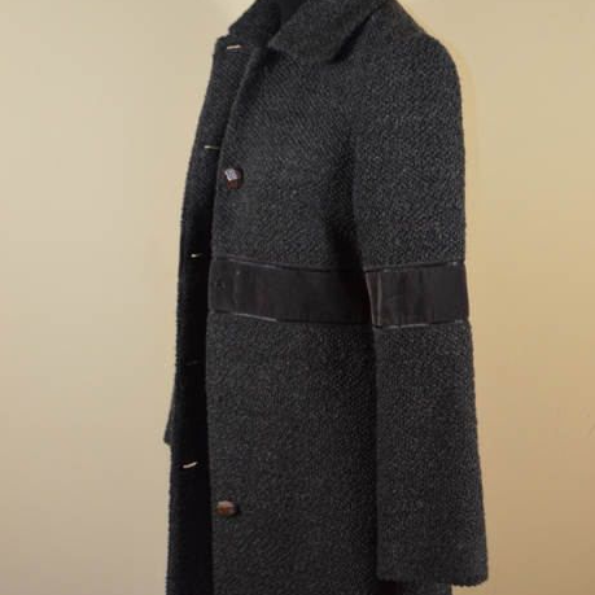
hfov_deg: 26.1
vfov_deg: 26.0
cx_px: 301
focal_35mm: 66
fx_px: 1283
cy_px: 384
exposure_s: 1/60
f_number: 5
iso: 1000
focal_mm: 34
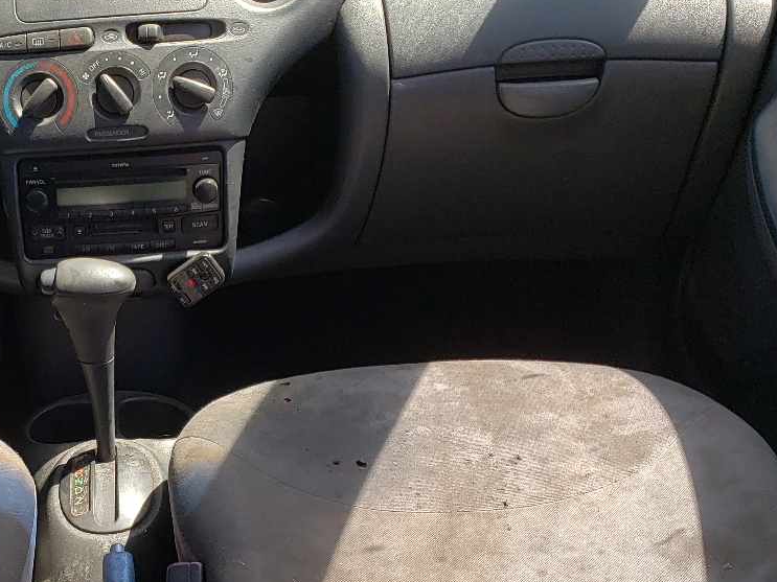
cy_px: 420
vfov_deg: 25.8
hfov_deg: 32.9
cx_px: 100
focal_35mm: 56
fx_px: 1257
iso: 50
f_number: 1.5
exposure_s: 1/667
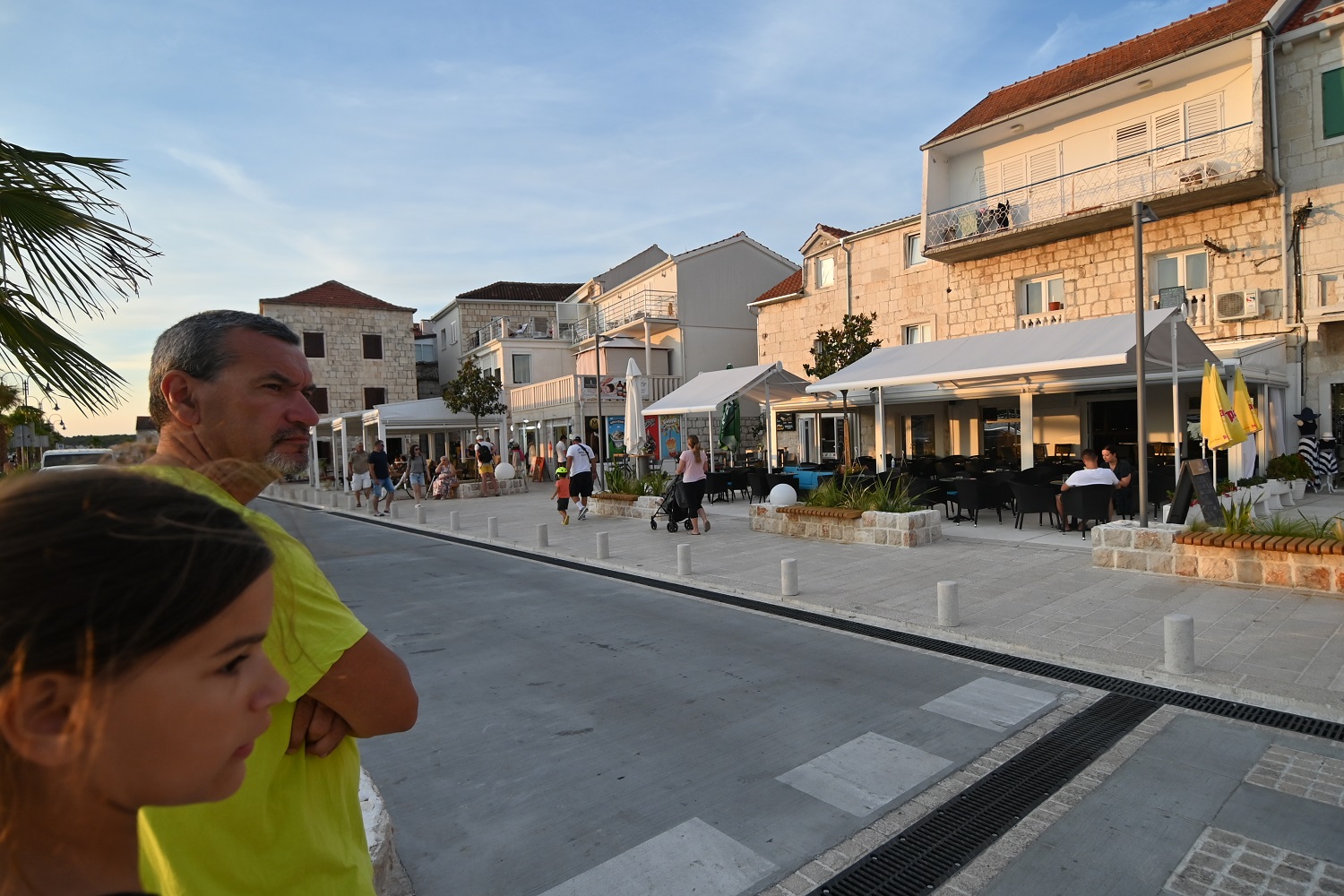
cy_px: 448
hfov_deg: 90.0
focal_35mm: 18
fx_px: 672
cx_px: 672
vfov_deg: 67.4
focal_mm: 12
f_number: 4
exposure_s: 1/800
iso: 250
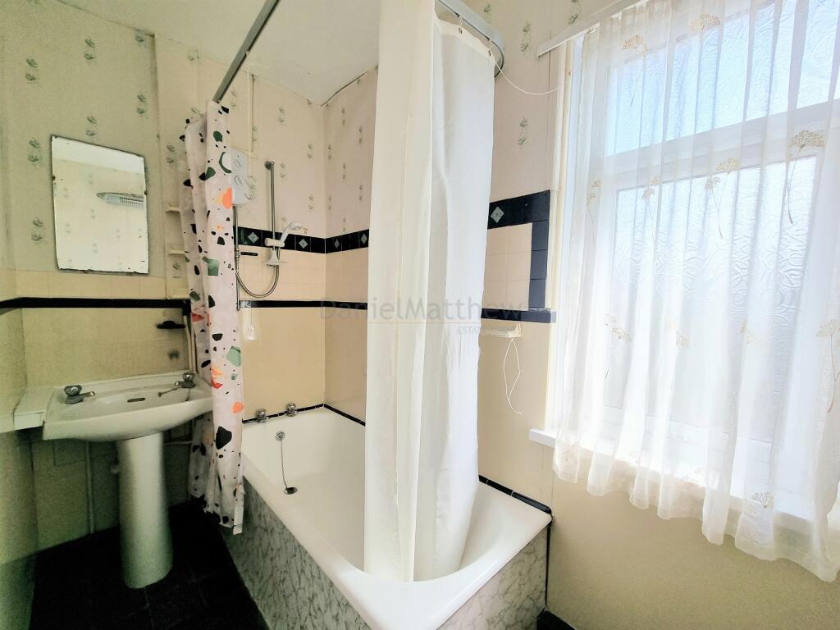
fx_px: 315
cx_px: 420
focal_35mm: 13
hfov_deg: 106.2
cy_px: 315
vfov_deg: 89.9
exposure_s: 1/526
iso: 50
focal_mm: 2.2
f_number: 2.2
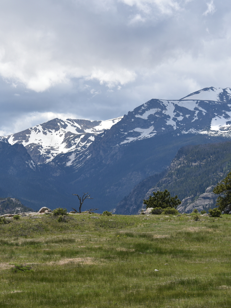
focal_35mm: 142
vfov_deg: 13.9
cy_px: 154
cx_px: 53
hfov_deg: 10.4
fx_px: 1264
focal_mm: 98
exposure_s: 1/320
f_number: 9
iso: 100
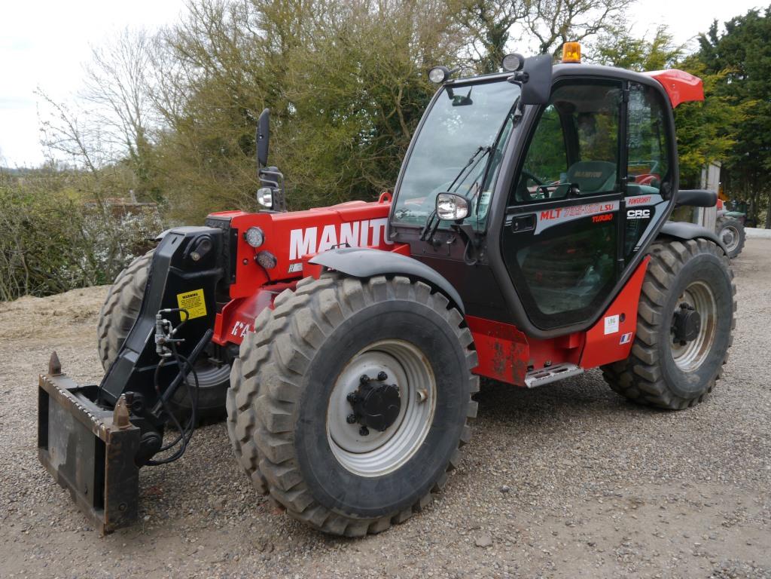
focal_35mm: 34
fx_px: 757
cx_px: 386
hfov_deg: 54.0
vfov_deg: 41.8
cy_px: 290
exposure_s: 1/125
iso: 160
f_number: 4.5
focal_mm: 17
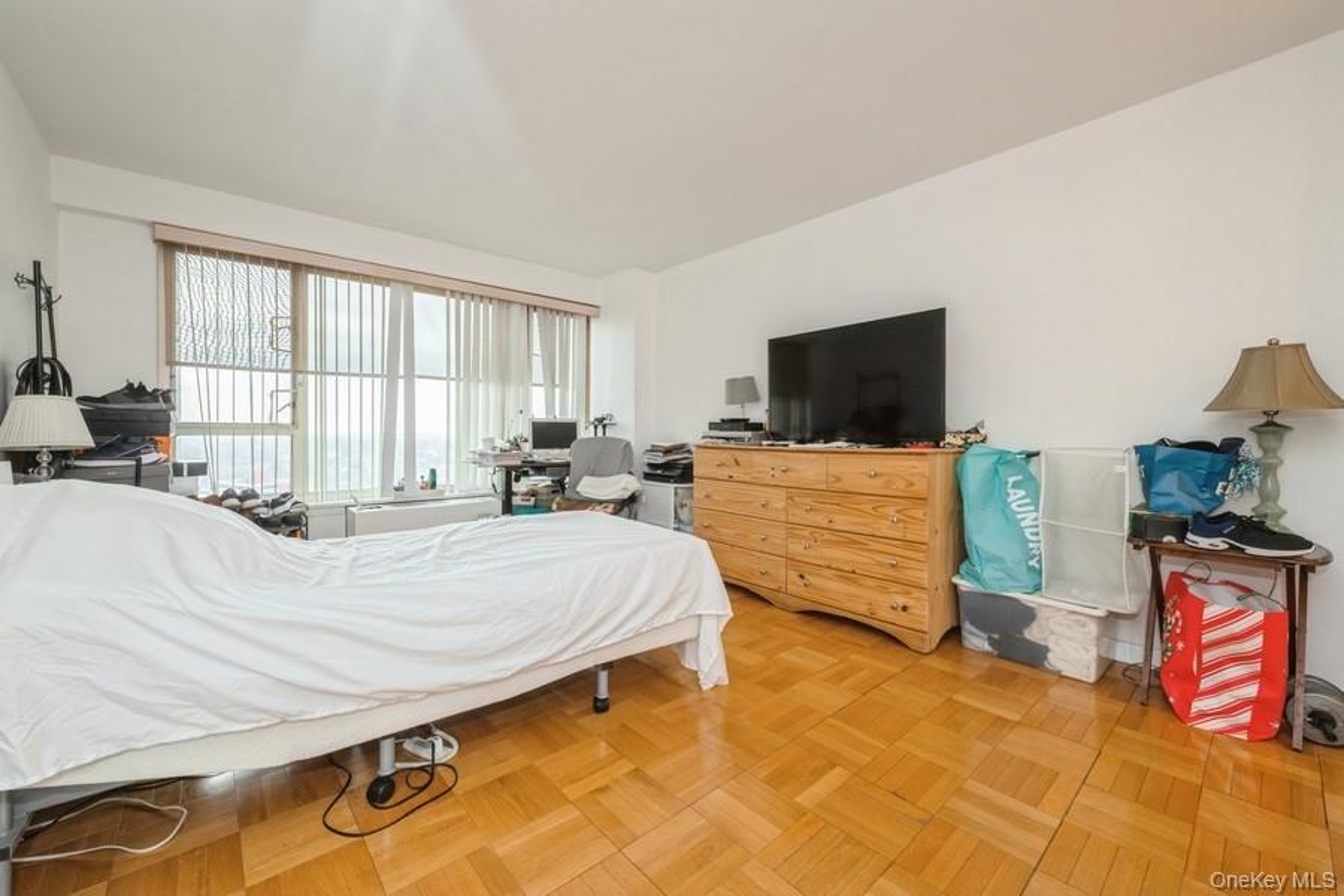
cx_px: 672
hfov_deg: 104.3
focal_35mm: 14
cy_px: 448
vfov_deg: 81.2
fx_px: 523
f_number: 11
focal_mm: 14
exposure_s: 1/15
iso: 400
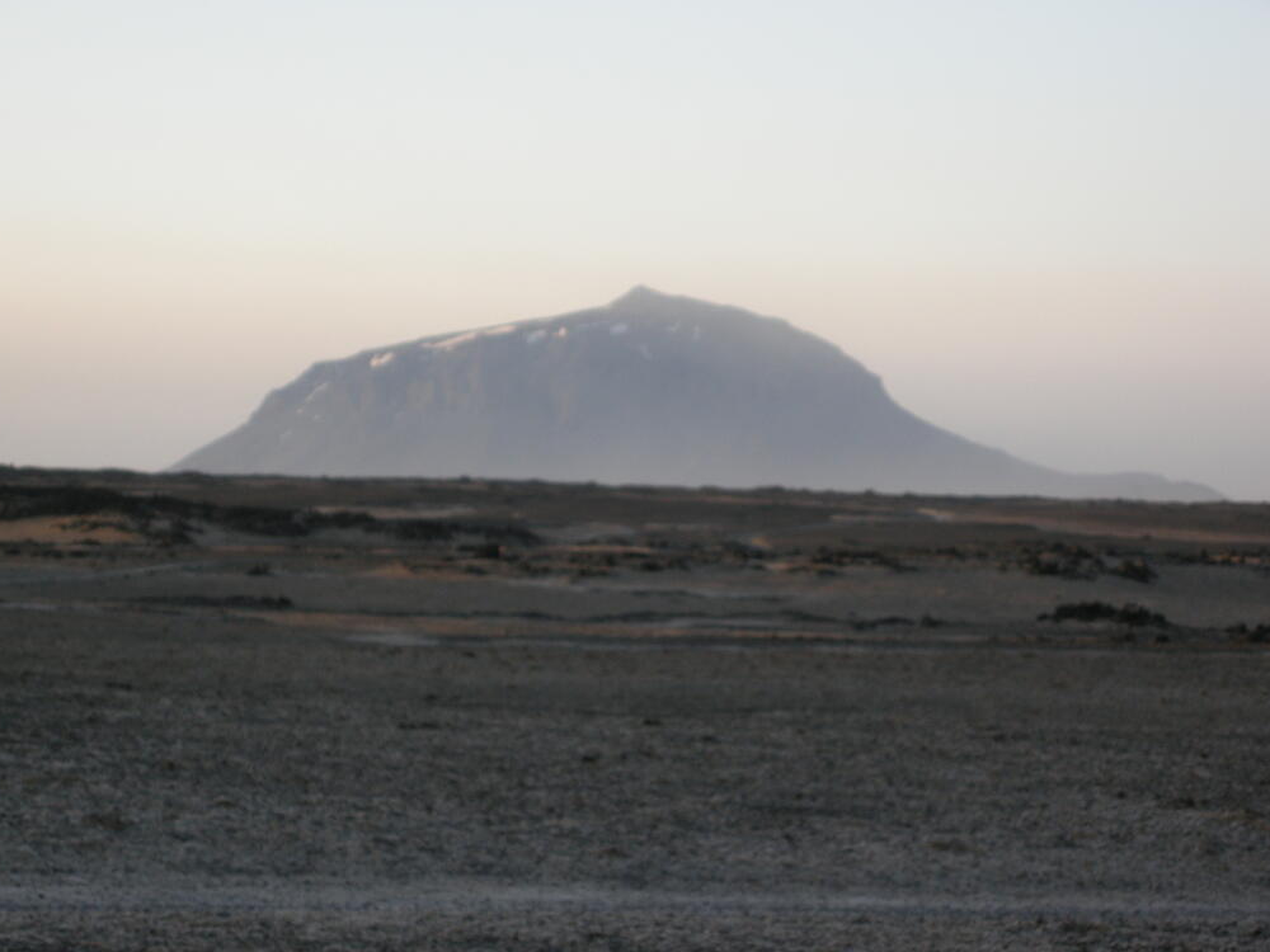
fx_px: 4623
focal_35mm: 126
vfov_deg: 11.8
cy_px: 475
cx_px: 630
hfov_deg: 15.6
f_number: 5.3
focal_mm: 26.3
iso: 100
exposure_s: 1/94.7
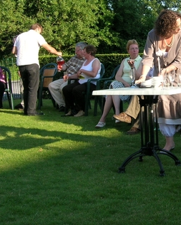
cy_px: 71
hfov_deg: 23.8
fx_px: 422
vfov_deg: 29.8
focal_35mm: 63
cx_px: 150
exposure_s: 1/121
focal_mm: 5.7
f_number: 4.9
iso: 50
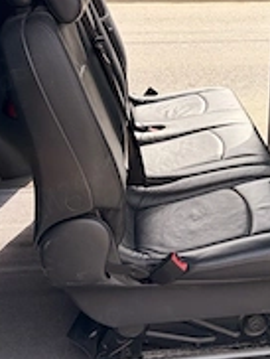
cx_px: 250
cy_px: 69
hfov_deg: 24.8
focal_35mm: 57
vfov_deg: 32.8
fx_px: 591
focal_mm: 5.96
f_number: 1.6
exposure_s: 1/1364
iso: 64
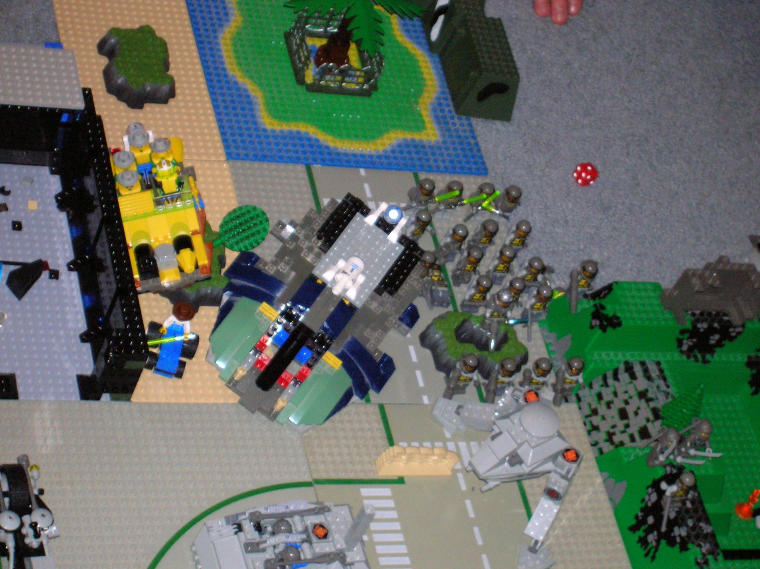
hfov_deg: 19.3
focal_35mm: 102
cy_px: 284
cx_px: 380
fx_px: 2238
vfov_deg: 14.5
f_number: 4.9
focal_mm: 17.1
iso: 200
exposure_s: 1/60.1
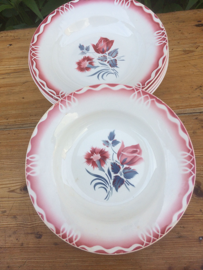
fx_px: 227
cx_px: 102
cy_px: 135
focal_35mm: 29
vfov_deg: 61.7
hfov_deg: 48.2
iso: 32
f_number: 2.2
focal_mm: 4.15
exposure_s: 1/357
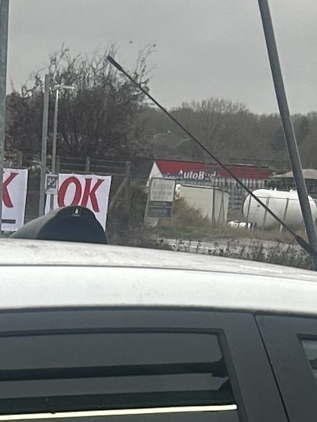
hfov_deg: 8.6
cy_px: 778
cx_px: 230
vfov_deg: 10.7
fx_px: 2099
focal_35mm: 172
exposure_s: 1/160
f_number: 1.5
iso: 40
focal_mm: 5.7
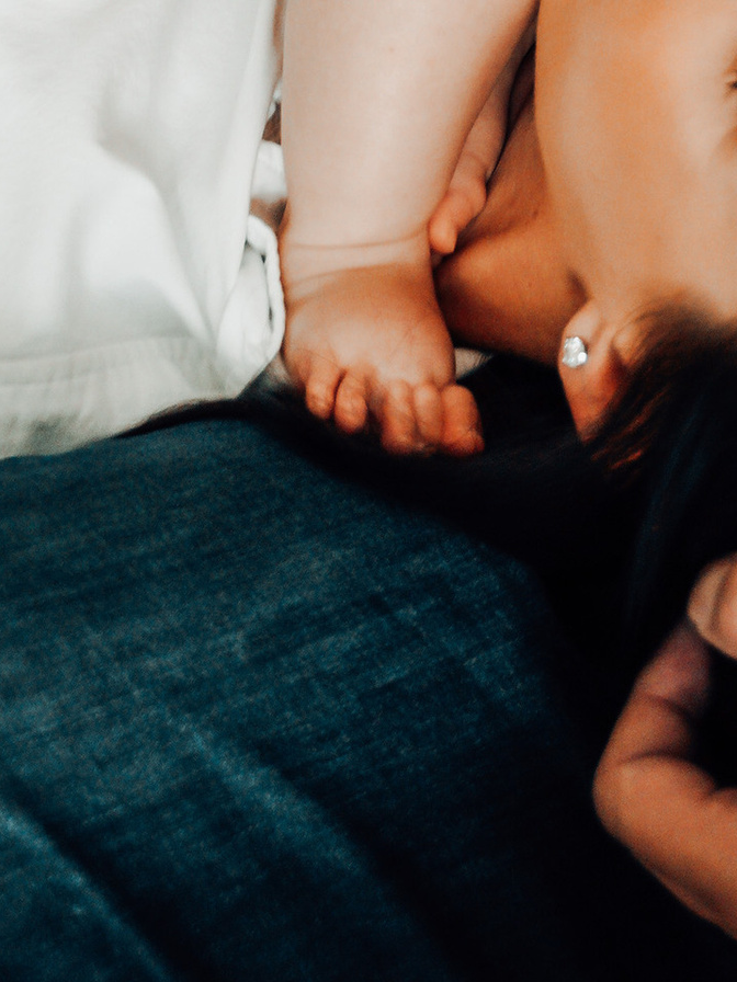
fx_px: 3986
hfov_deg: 10.5
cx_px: 590
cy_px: -878
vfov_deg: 12.6
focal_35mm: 140
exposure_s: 1/160
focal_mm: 34.1
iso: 1250
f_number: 2.8
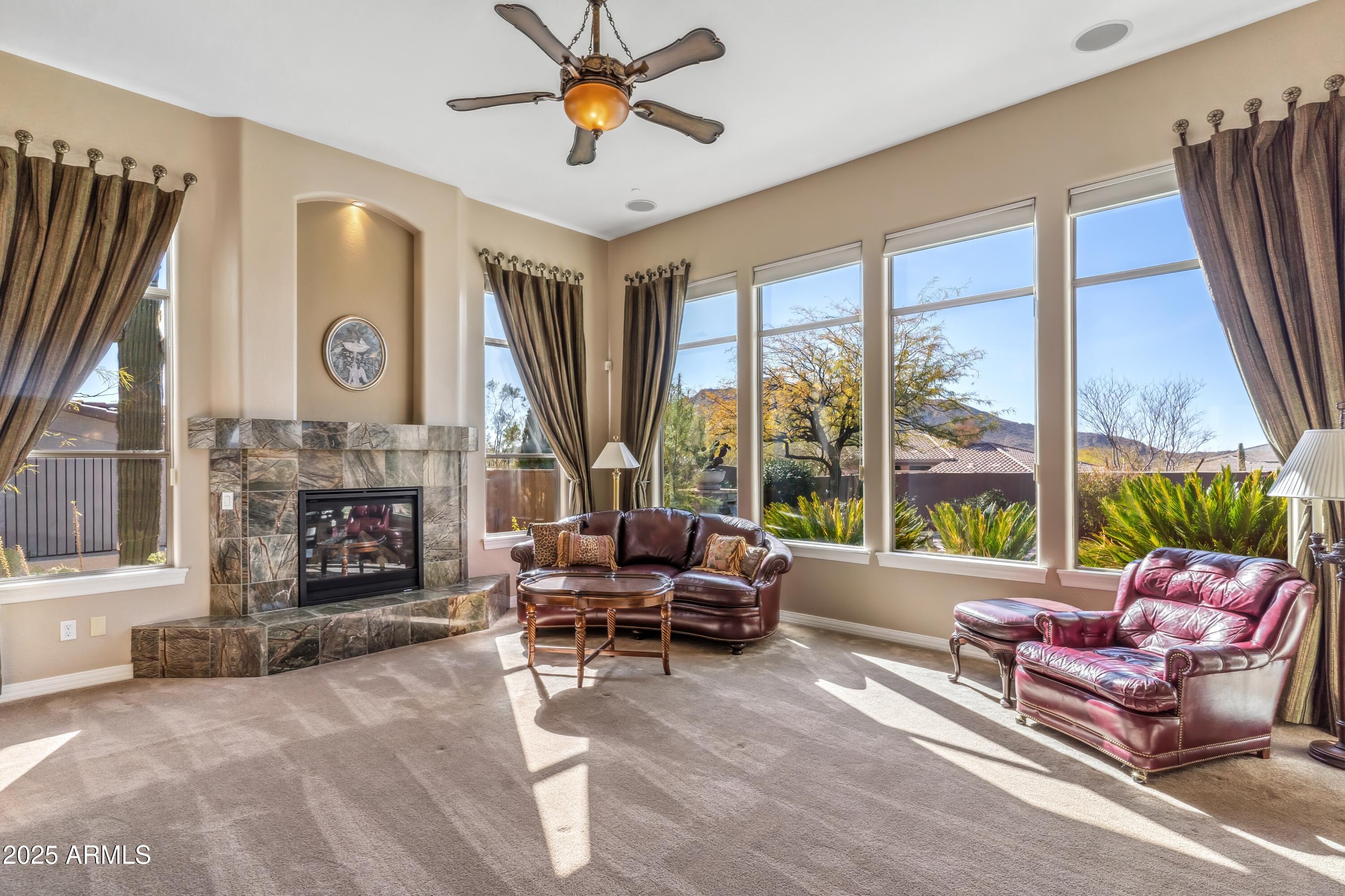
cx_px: 672
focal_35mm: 18
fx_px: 672
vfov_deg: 67.4
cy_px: 448
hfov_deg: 90.0
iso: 800
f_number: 9
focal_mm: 18
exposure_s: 1/400
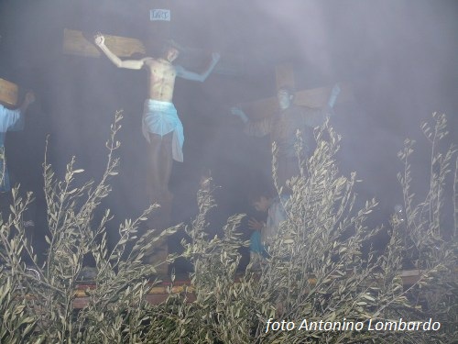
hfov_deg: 52.6
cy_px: 172
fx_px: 463
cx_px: 229
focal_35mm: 35
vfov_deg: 40.7
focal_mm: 7.4
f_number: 2.8
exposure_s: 1/30
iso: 100
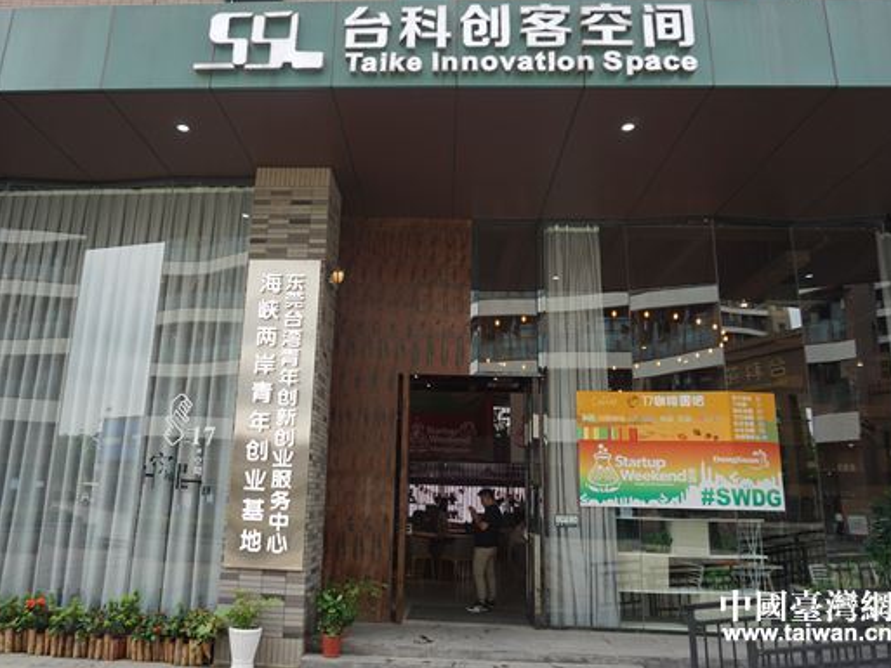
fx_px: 695
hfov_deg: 65.2
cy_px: 324
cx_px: 403
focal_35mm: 27
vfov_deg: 51.4
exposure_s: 1/160
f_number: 4
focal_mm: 16
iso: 125
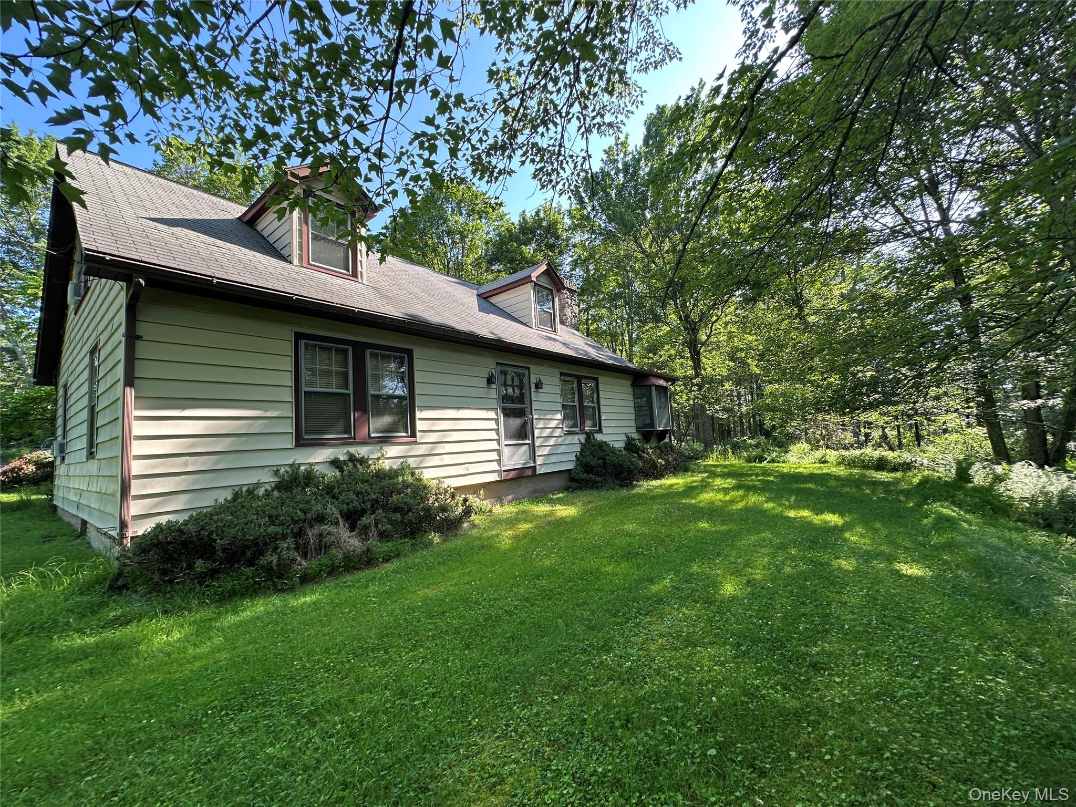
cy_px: 404
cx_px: 538
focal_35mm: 14
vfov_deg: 85.7
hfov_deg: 102.1
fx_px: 435
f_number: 2.2
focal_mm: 2.22
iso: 40
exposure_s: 1/186
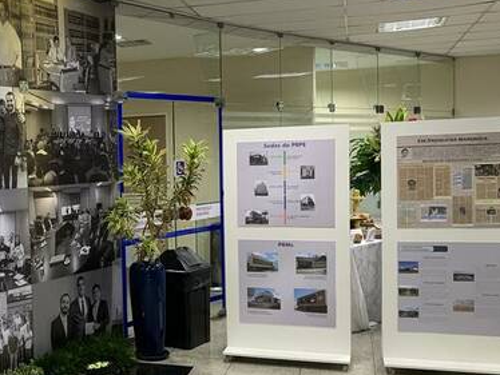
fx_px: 723
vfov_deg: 29.1
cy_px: 216
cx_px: 70
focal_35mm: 50
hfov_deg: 36.3
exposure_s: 1/60
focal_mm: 4.25
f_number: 1.8
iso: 100
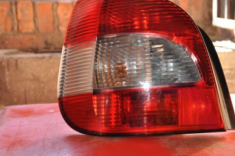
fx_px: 437
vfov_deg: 20.2
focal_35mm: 67
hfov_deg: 30.1
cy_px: 57
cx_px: 125
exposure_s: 1/125
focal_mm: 34
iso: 560
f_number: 4.2
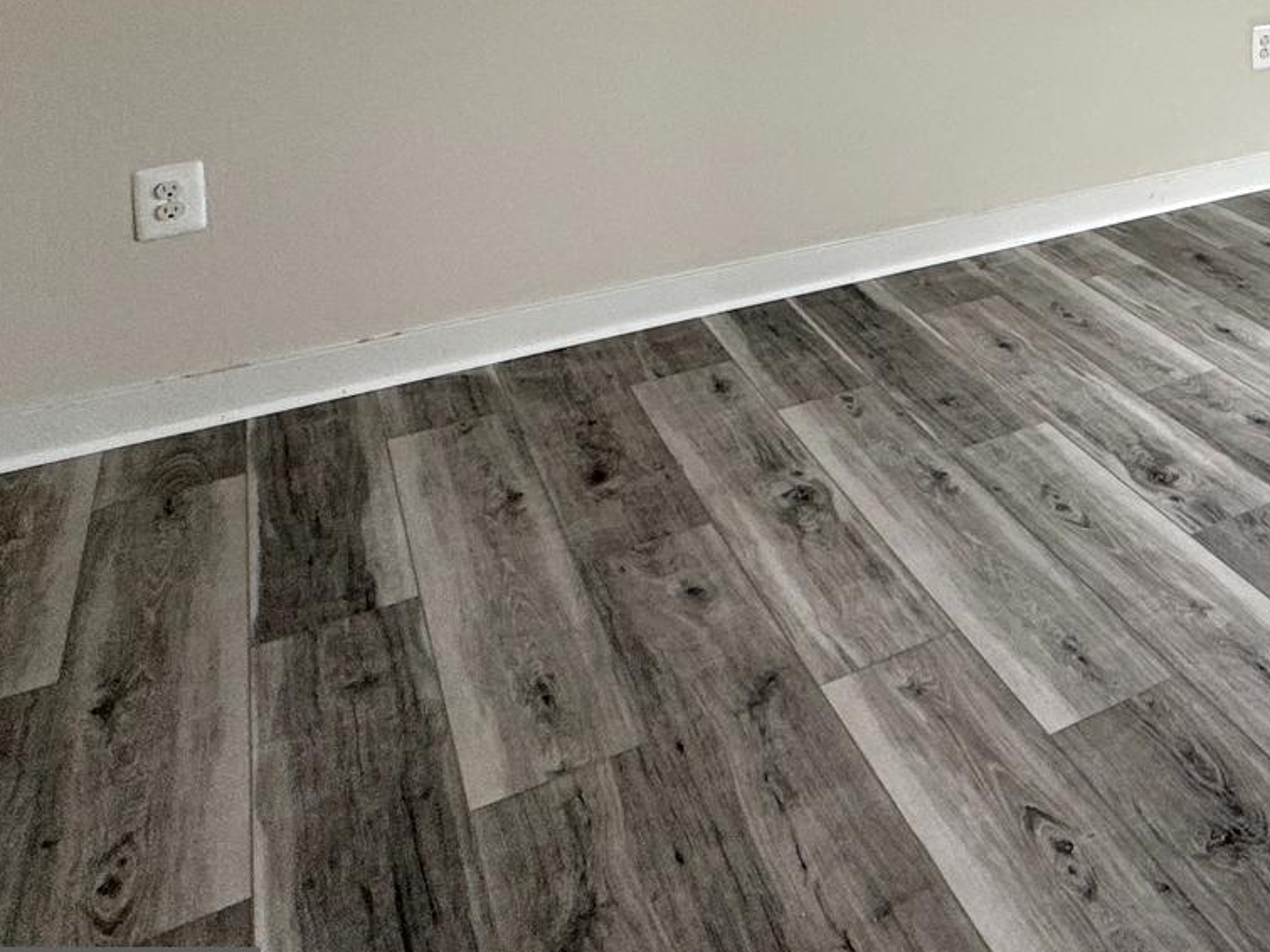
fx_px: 1394
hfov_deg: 36.4
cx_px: 1563
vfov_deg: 31.3
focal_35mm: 38
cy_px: -207
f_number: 2.2
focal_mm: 2.22
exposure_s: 1/99
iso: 50
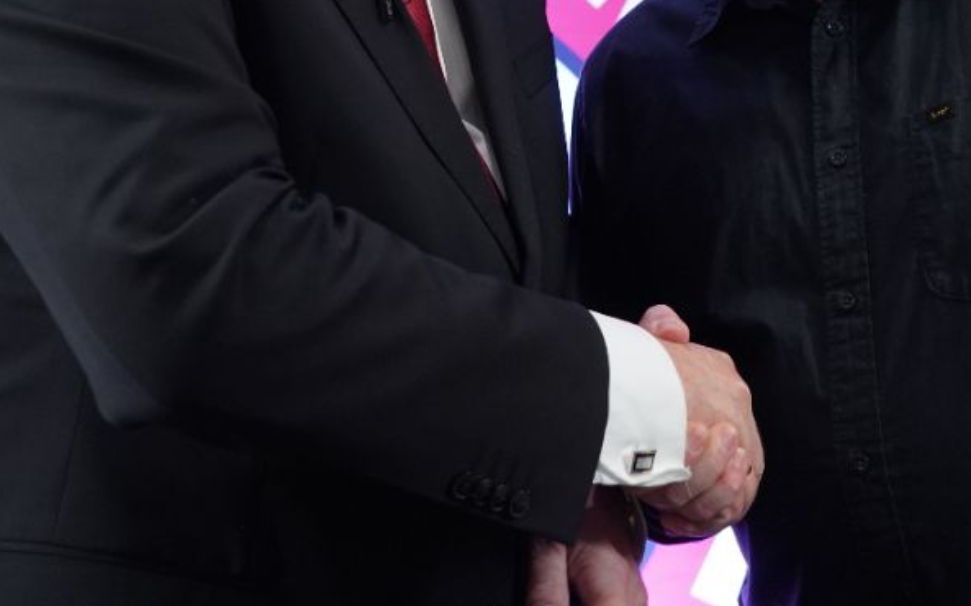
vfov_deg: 16.7
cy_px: -22
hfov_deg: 27.0
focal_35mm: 76
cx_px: 666
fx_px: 2010
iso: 2000
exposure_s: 1/125
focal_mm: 34
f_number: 4.5
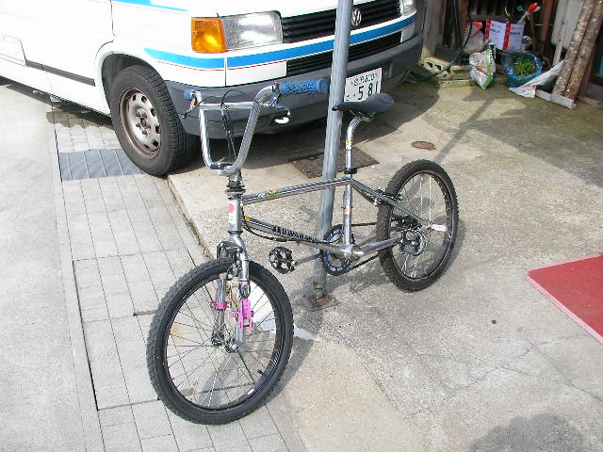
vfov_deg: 37.7
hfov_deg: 49.0
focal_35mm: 38
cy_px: 226
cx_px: 302
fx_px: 662
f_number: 4.5
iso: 50
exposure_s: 1/130
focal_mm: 6.3
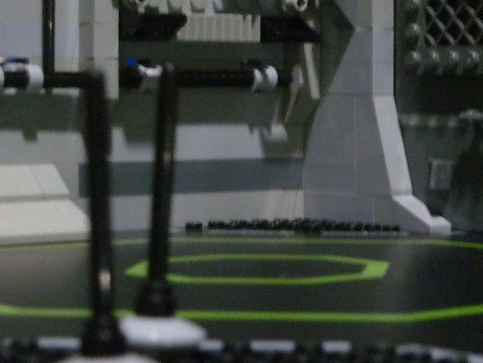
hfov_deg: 14.9
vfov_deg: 11.1
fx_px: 1842
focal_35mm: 132
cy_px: 17
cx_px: 302
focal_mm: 8
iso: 400
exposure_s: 1/8
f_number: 3.2
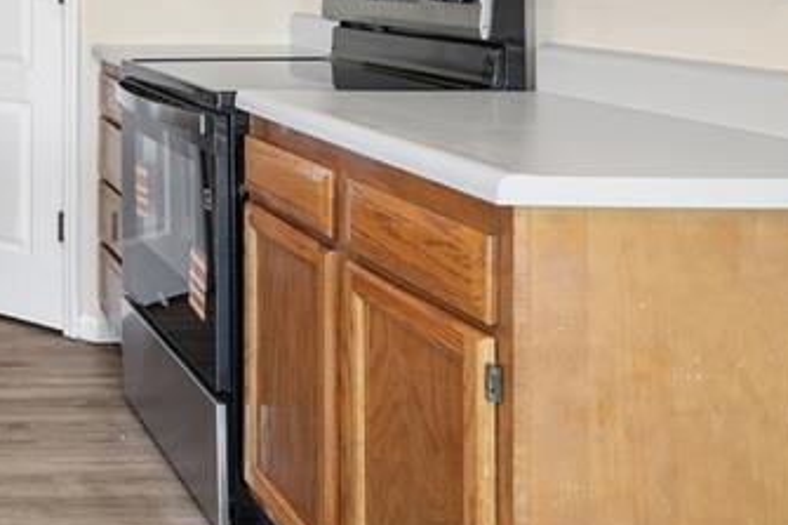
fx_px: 1138
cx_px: -158
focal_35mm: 52
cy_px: -36
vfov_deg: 24.4
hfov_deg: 31.8
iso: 400
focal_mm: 17
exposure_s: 1/8
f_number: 8
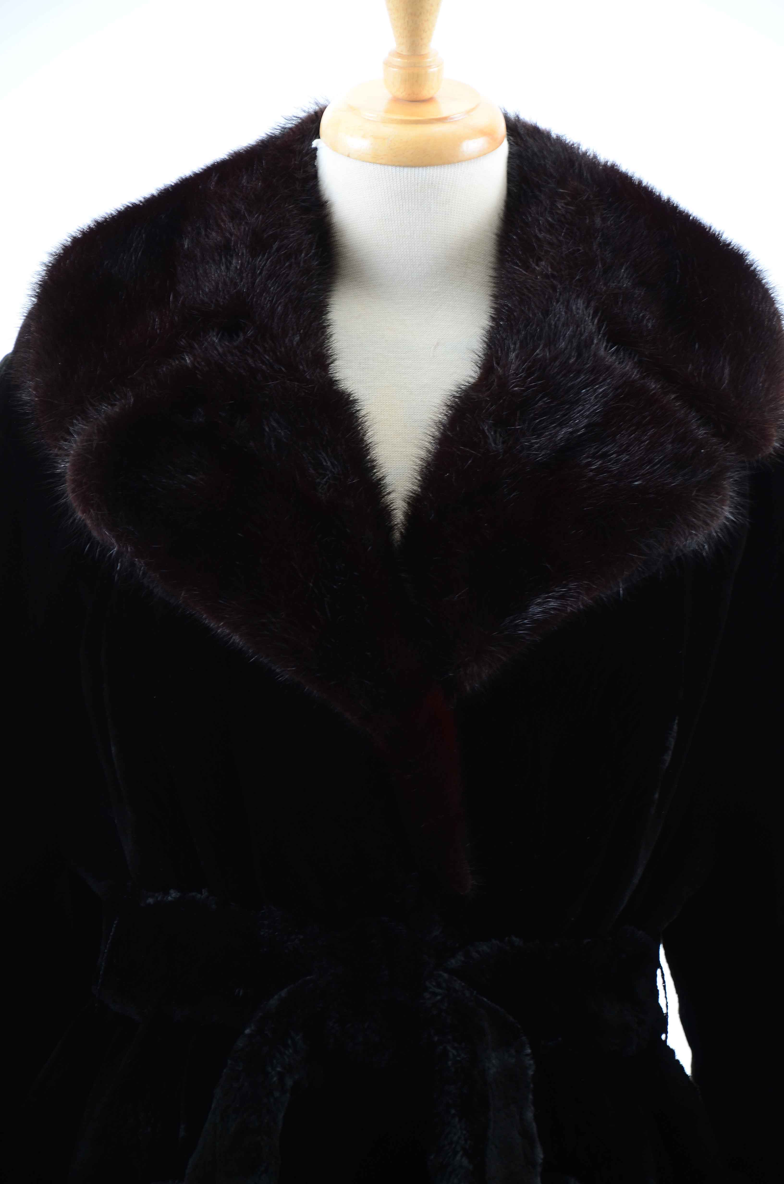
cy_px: 592
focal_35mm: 158
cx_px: 392
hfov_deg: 8.7
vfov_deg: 13.1
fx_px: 5168
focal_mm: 105
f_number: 6.3
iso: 200
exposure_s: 1/160
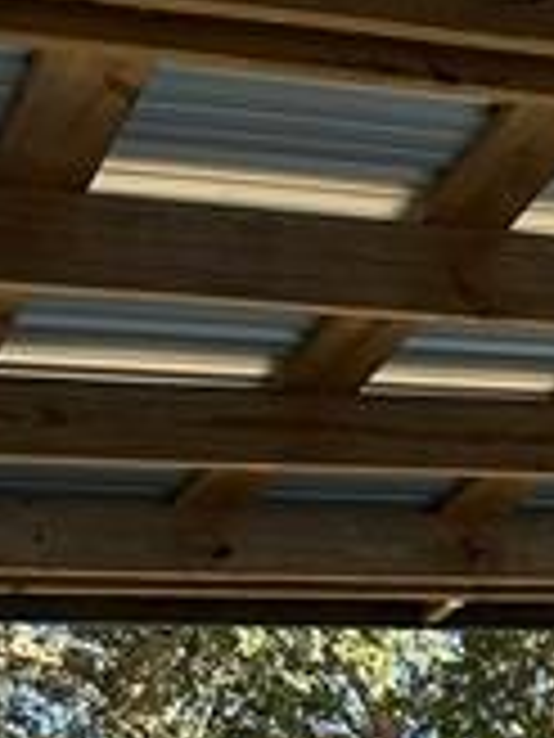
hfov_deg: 11.5
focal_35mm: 122
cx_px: 896
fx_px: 2603
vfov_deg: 13.3
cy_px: 1598
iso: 50
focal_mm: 5.7
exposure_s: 1/544
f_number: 1.5
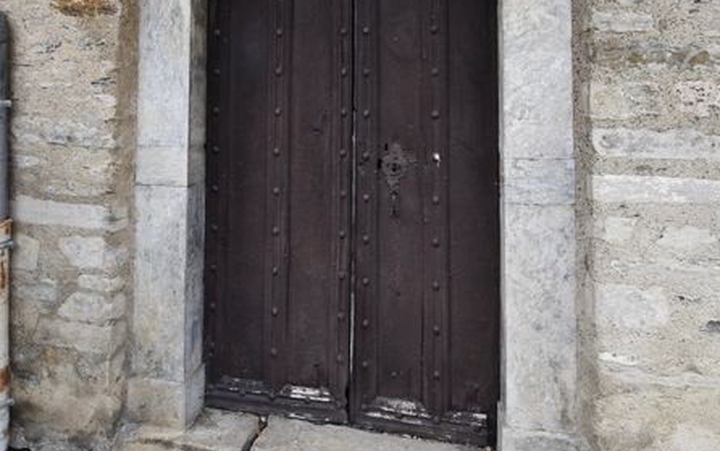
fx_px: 471
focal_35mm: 24
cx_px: 364
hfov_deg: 74.8
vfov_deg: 47.8
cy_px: 81
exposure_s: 1/160
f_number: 6.3
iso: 400
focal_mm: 10
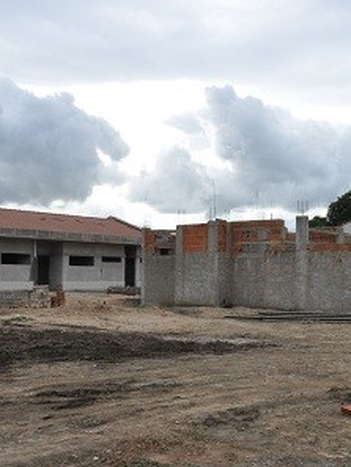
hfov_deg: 28.3
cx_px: 247
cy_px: 240
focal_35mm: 51
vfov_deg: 37.5
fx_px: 689
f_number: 18
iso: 1600
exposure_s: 1/200
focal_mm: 22
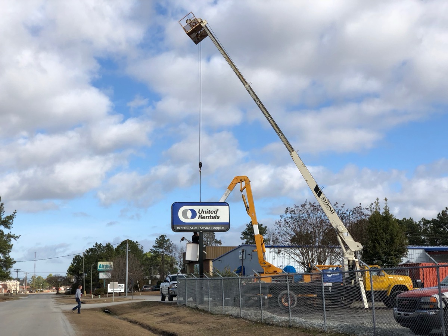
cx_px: 224
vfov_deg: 28.0
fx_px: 673
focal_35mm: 52
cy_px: 168
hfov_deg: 36.8
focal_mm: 6
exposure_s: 1/1230
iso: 16
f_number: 2.4
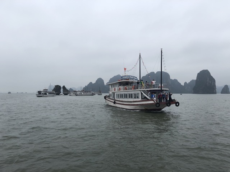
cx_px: 115
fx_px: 186
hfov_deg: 63.4
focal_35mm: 28
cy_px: 86
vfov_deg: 49.7
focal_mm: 4
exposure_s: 1/979
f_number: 1.8
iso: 20
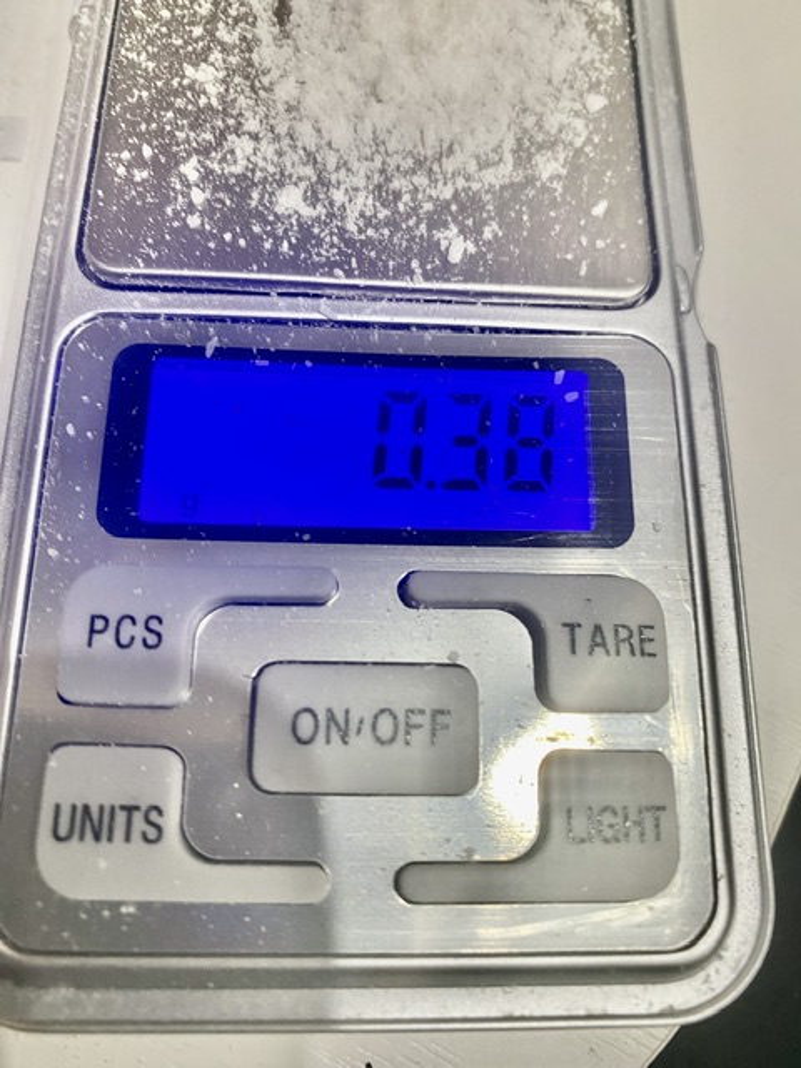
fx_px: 802
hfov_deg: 53.1
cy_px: 534
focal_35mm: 26
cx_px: 400
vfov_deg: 67.3
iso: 200
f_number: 1.8
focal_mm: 4.25
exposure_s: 1/50
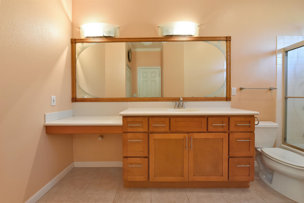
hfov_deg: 100.4
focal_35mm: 15
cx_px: 152
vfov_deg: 77.4
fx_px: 127
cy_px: 102
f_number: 16
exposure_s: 1/60
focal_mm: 15
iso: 6400
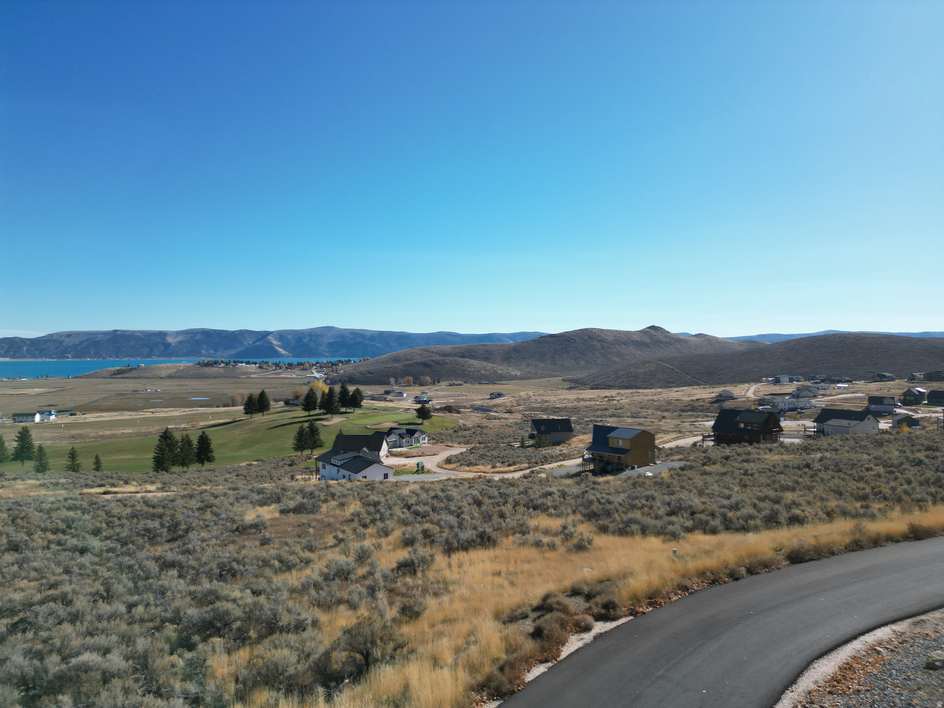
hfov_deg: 71.6
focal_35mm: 24
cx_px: 472
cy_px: 354
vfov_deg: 56.8
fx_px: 654
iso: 130
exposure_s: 1/3200
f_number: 1.7
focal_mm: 6.72
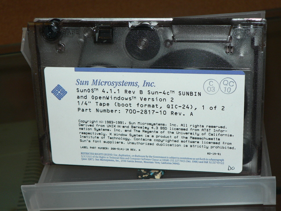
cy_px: 106
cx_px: 140
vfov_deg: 21.0
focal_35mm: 70
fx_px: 568
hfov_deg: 27.8
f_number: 3.2
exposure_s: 1/60
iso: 100
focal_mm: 11.6
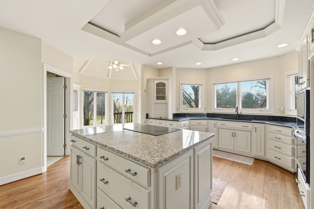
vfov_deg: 77.3
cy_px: 104
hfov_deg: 100.4
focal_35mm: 15
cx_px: 157
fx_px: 131
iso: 400
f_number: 9
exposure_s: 1/640
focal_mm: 10
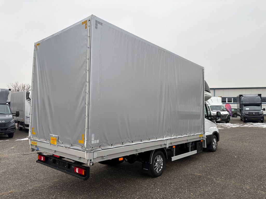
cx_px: 133
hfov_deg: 67.3
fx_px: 200
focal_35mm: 26
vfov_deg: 53.1
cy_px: 100
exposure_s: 1/435
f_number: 1.6
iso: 50
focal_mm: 5.96
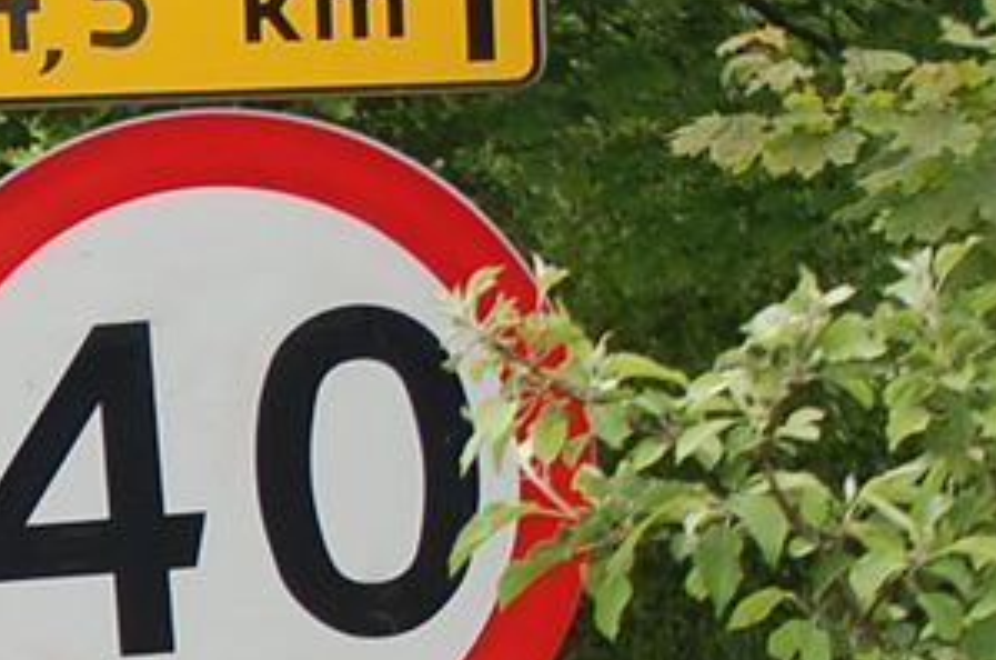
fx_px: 11444
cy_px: 518
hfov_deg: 4.9
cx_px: -1026
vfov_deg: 3.3
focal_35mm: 415
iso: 200
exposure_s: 1/125
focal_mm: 55
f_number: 5.6
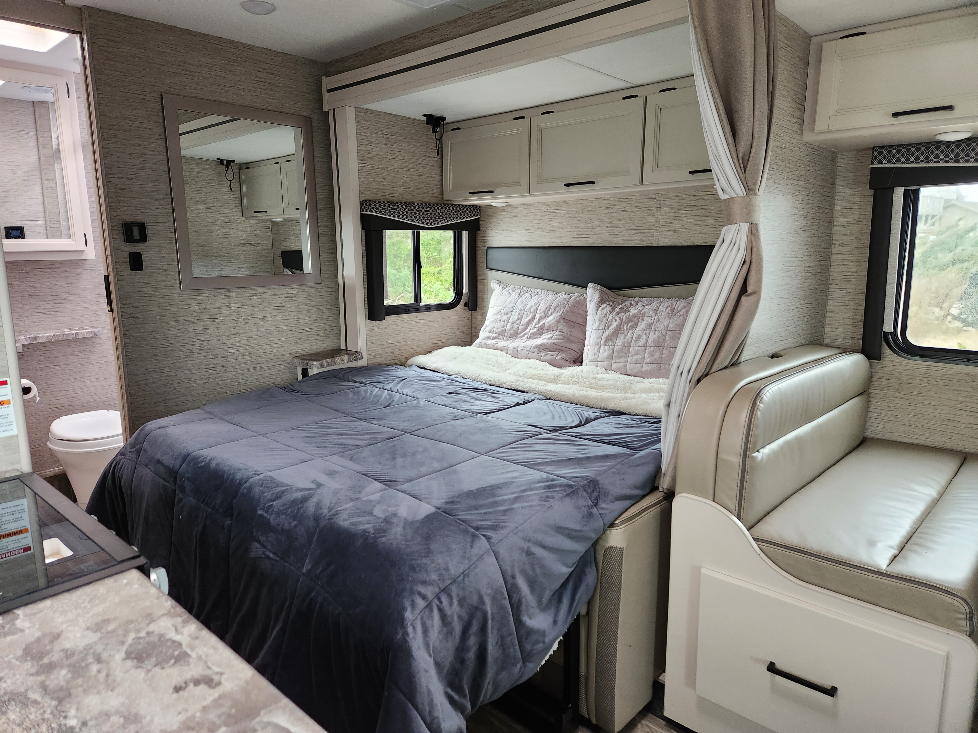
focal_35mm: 23
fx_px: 650
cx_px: 489
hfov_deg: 73.9
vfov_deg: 58.9
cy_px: 366
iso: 500
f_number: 1.8
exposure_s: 1/120
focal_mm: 5.4
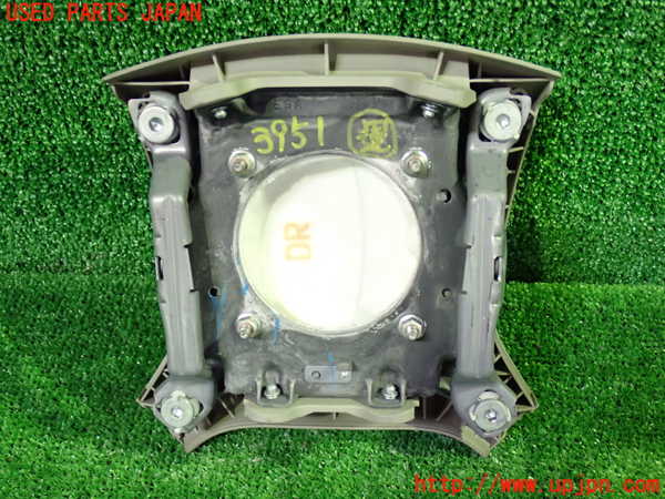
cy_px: 250
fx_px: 788
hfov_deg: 45.8
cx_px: 332
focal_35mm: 41
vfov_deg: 35.1
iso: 800
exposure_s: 1/30
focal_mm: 7.31
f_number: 2.8
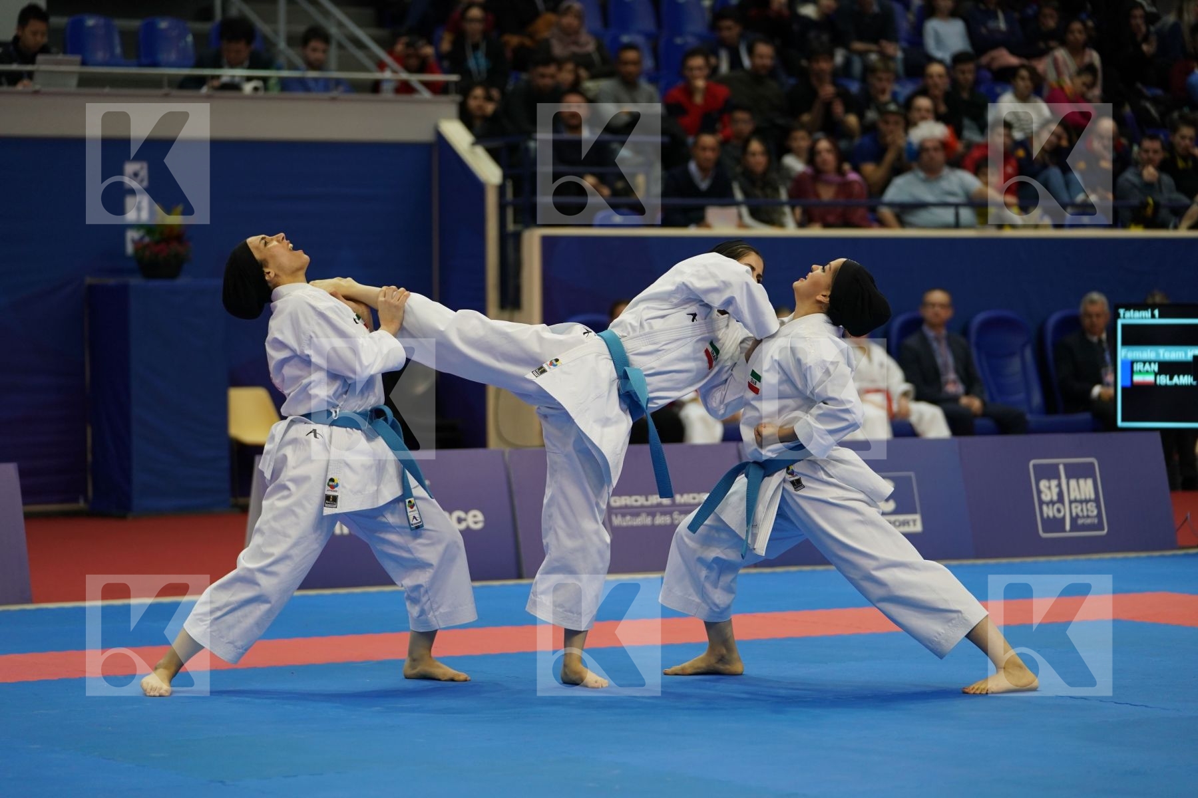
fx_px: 3893
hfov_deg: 17.5
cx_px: 599
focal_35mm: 117
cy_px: 399
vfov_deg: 11.7
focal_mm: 117
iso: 1250
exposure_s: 1/500
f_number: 2.8
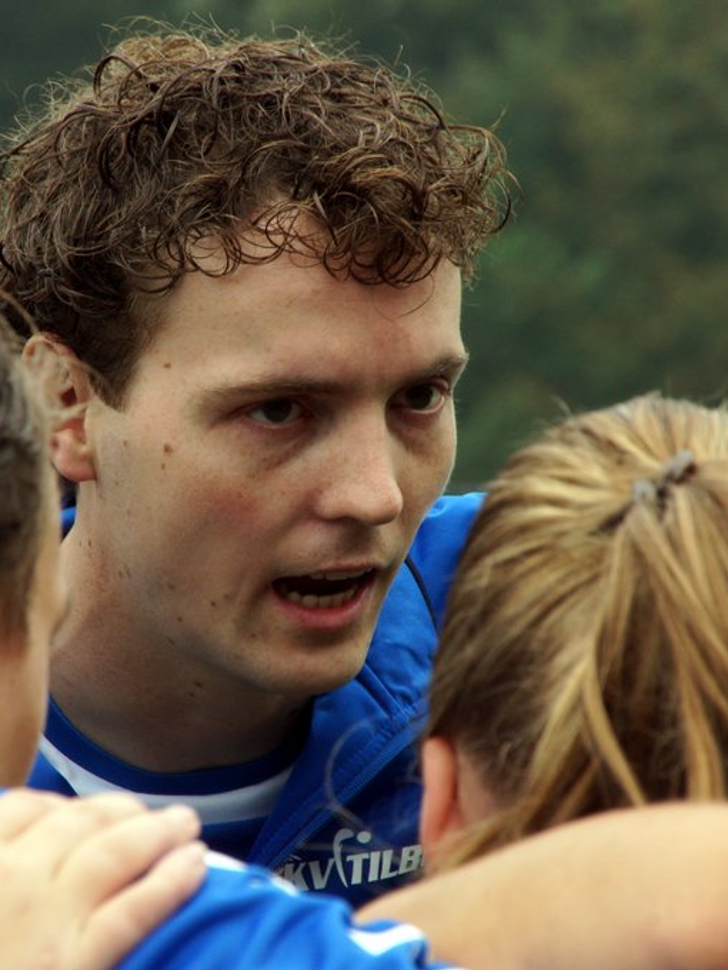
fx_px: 15226
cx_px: 264
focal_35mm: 543
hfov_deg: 2.7
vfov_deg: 3.7
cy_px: 484
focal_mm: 250
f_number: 14
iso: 320
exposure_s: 1/125
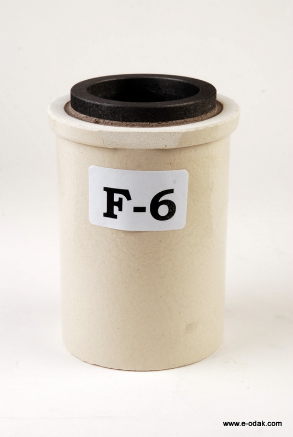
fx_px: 1277
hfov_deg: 13.1
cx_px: 146
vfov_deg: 19.4
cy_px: 218
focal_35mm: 105
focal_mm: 70
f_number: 14
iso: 100
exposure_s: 1/60
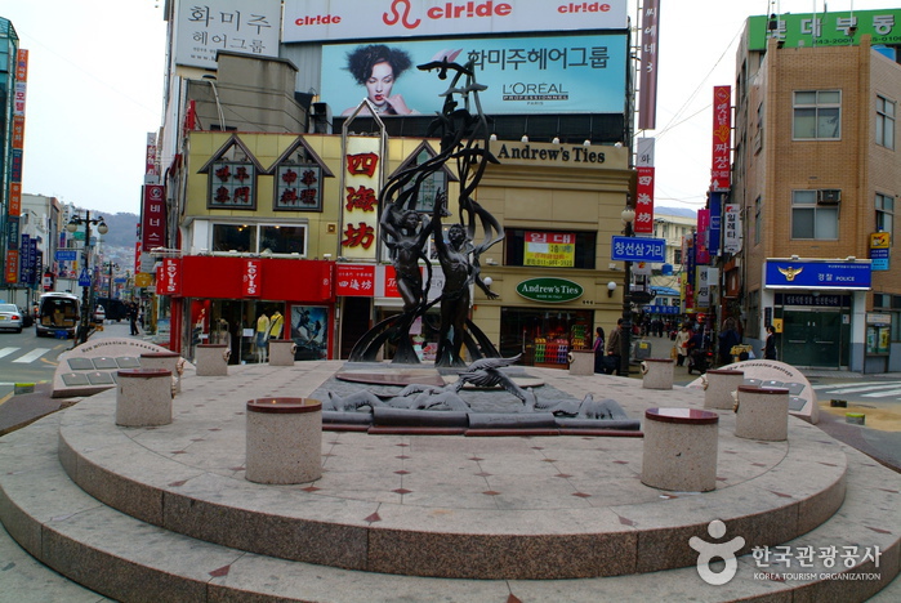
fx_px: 752
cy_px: 302
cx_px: 450
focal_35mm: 30
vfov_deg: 43.7
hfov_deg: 61.9
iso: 400
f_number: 8
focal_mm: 20
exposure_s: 1/250
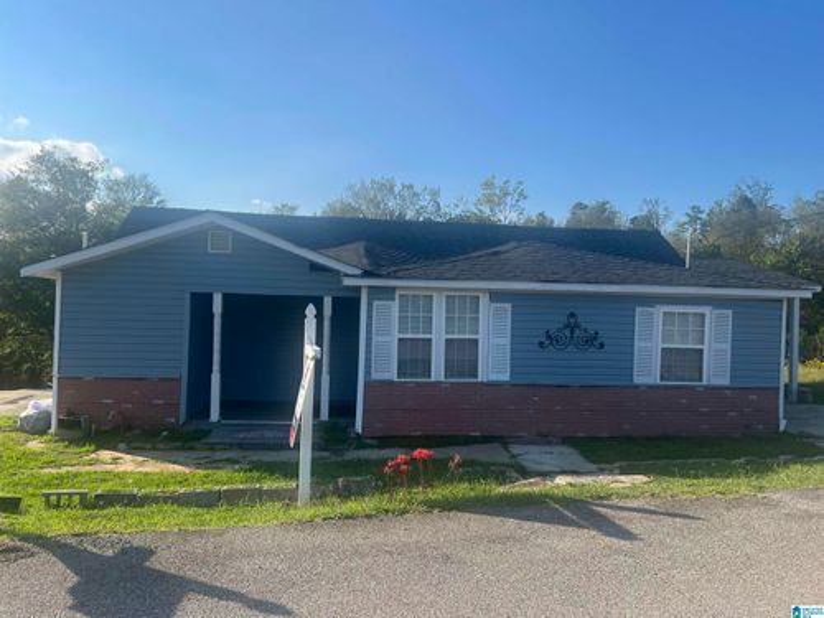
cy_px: 309
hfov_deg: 67.3
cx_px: 412
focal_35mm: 26
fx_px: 619
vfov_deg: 53.1
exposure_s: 1/3356
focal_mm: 5.7
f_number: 1.5
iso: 50
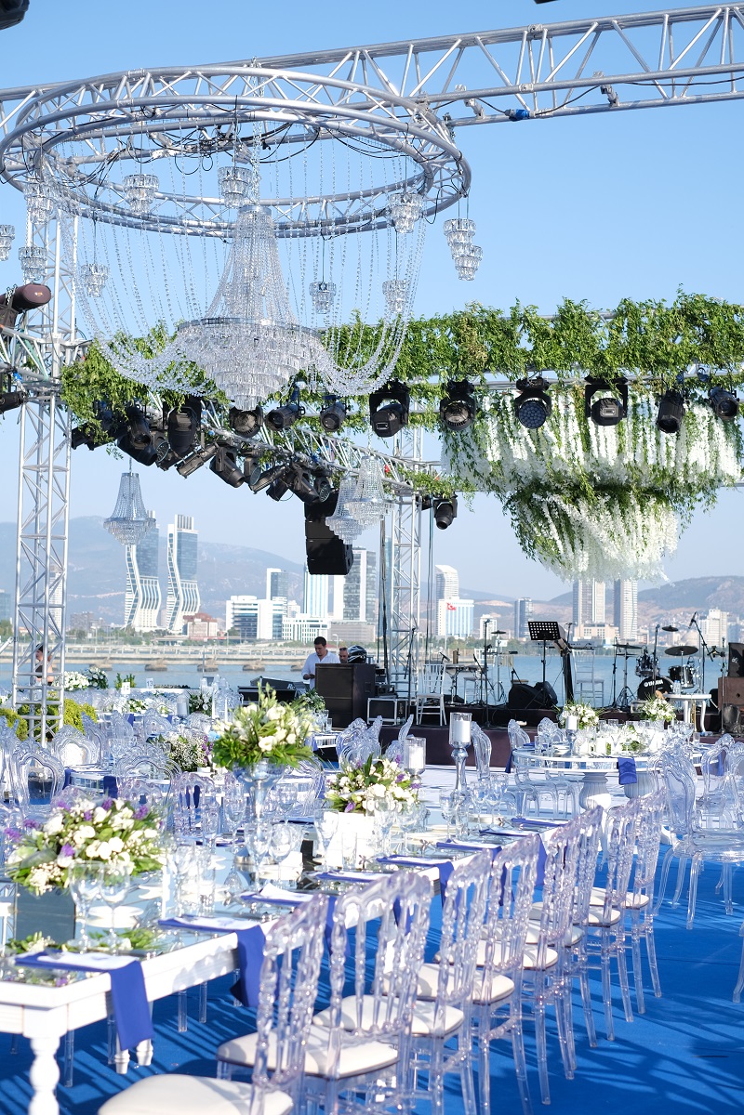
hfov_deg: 25.5
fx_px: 1643
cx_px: 372
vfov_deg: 37.5
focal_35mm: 53
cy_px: 558
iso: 160
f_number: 3.2
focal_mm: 35
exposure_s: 1/1000
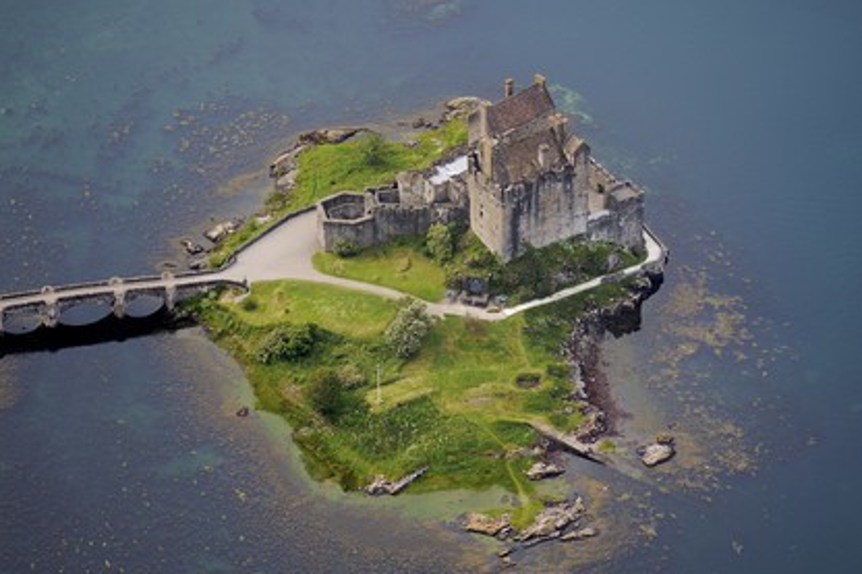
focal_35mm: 202
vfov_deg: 6.8
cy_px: 288
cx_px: 433
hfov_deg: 10.2
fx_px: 4835
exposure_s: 1/800
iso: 200
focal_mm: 200
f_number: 3.5
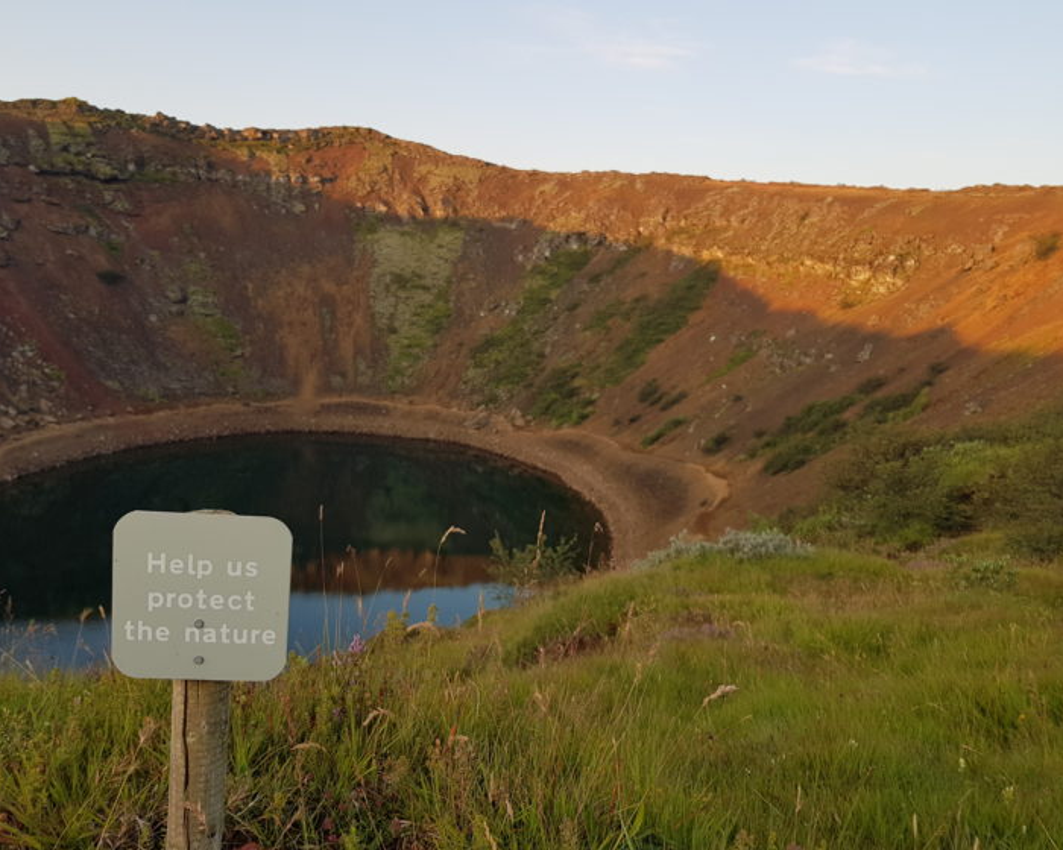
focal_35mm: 29
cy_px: 443
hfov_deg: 60.4
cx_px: 533
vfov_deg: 50.0
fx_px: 912
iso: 40
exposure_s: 1/286
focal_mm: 4.2
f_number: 1.7
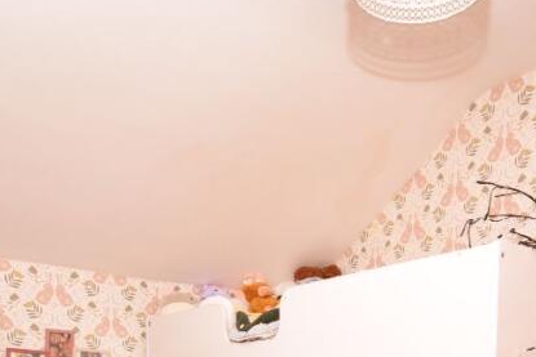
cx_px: 322
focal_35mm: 37
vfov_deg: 30.3
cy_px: 435
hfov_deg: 51.5
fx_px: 551
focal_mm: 10
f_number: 4
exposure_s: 1/60
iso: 100
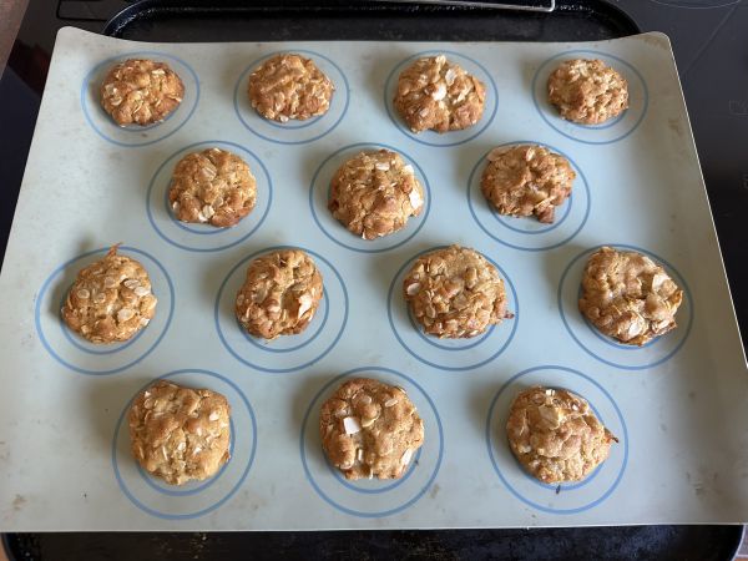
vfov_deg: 56.8
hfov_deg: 71.6
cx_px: 374
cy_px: 280
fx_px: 519
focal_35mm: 24
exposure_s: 1/50
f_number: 1.78
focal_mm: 6.86
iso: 200
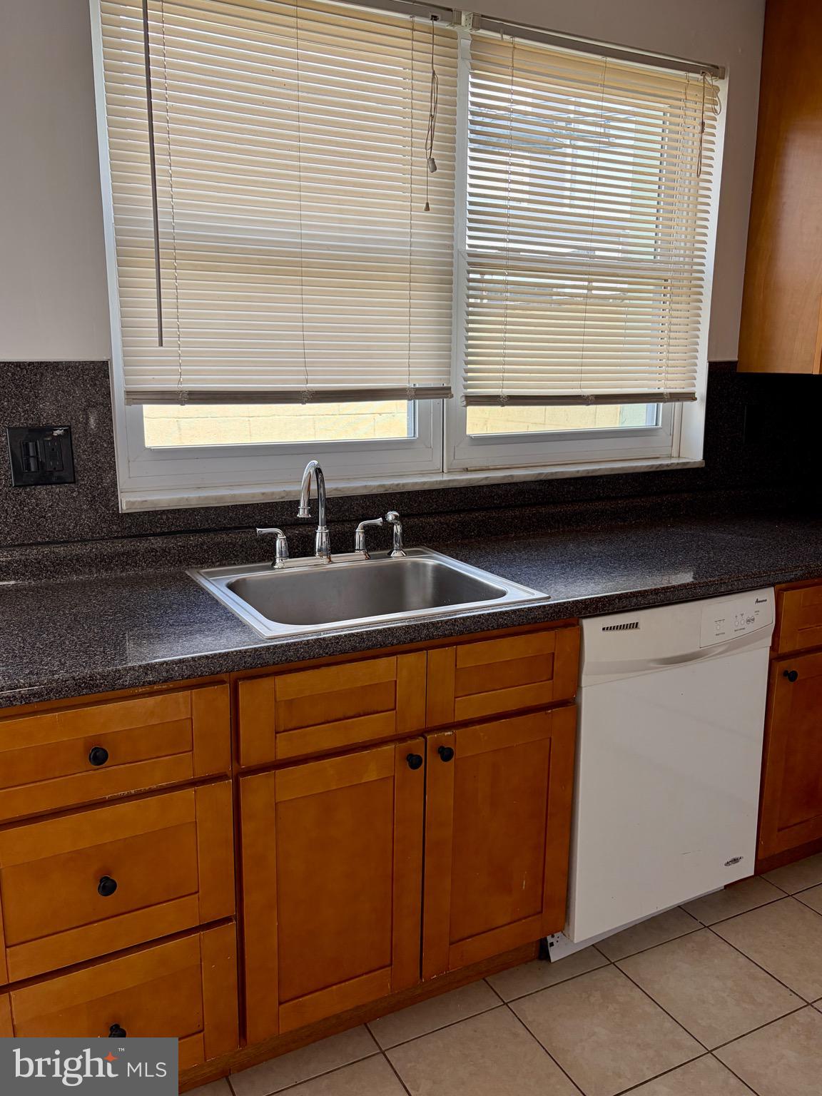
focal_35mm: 26
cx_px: 411
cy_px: 548
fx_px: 823
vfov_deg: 67.3
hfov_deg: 53.1
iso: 40
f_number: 1.6
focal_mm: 5.96
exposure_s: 1/197
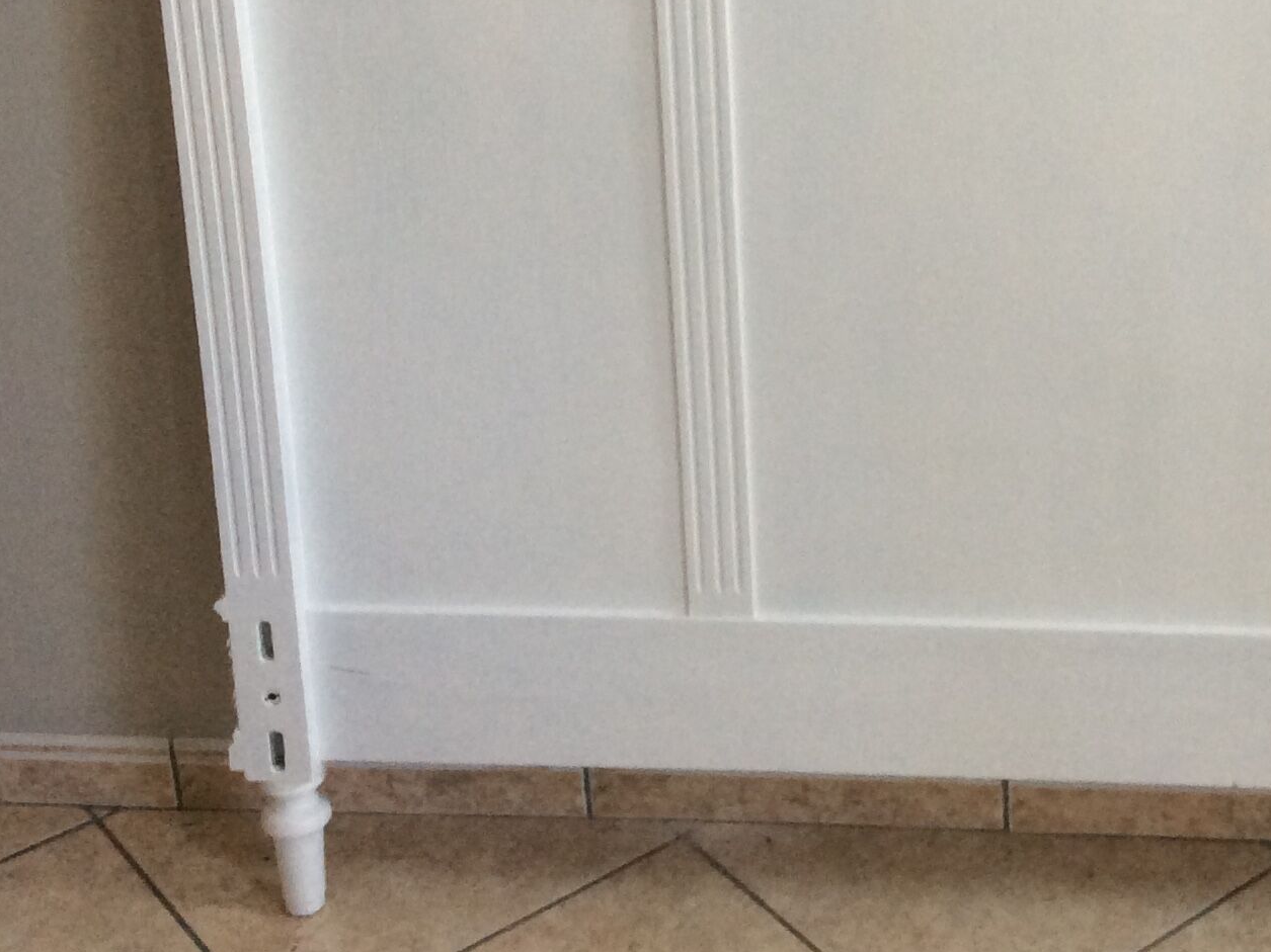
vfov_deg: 21.8
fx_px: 2423
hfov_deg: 28.9
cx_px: 969
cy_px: 128
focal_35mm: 66
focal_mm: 3.3
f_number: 2.4
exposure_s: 1/25
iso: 80
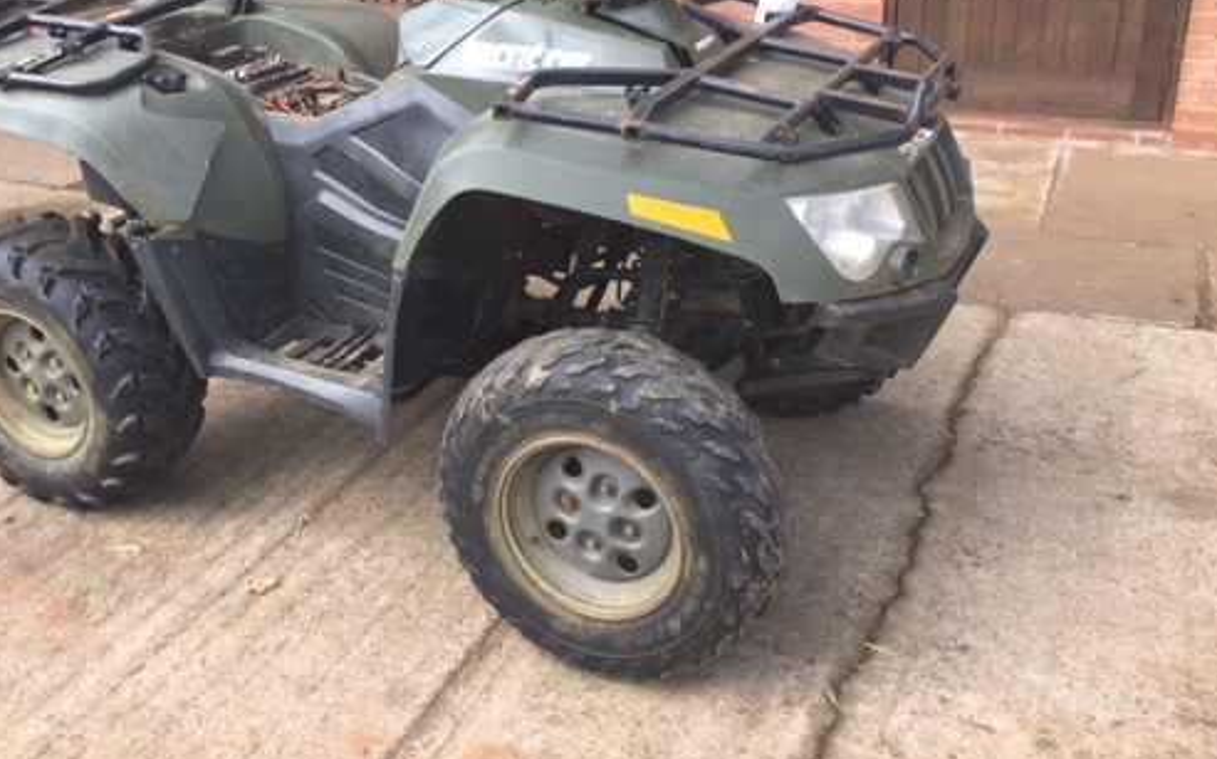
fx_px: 1326
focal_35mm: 40
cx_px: 502
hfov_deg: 49.1
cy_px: 299
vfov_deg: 31.9
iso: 25
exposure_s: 1/272
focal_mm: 4.15
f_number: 2.2
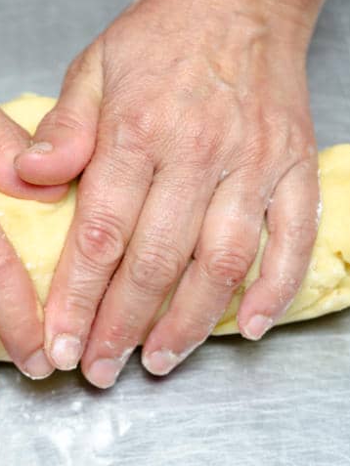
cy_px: 233
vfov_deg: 17.9
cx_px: 2
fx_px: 1482
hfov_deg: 13.3
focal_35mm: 110
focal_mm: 50
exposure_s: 1/60
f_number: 4
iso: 100
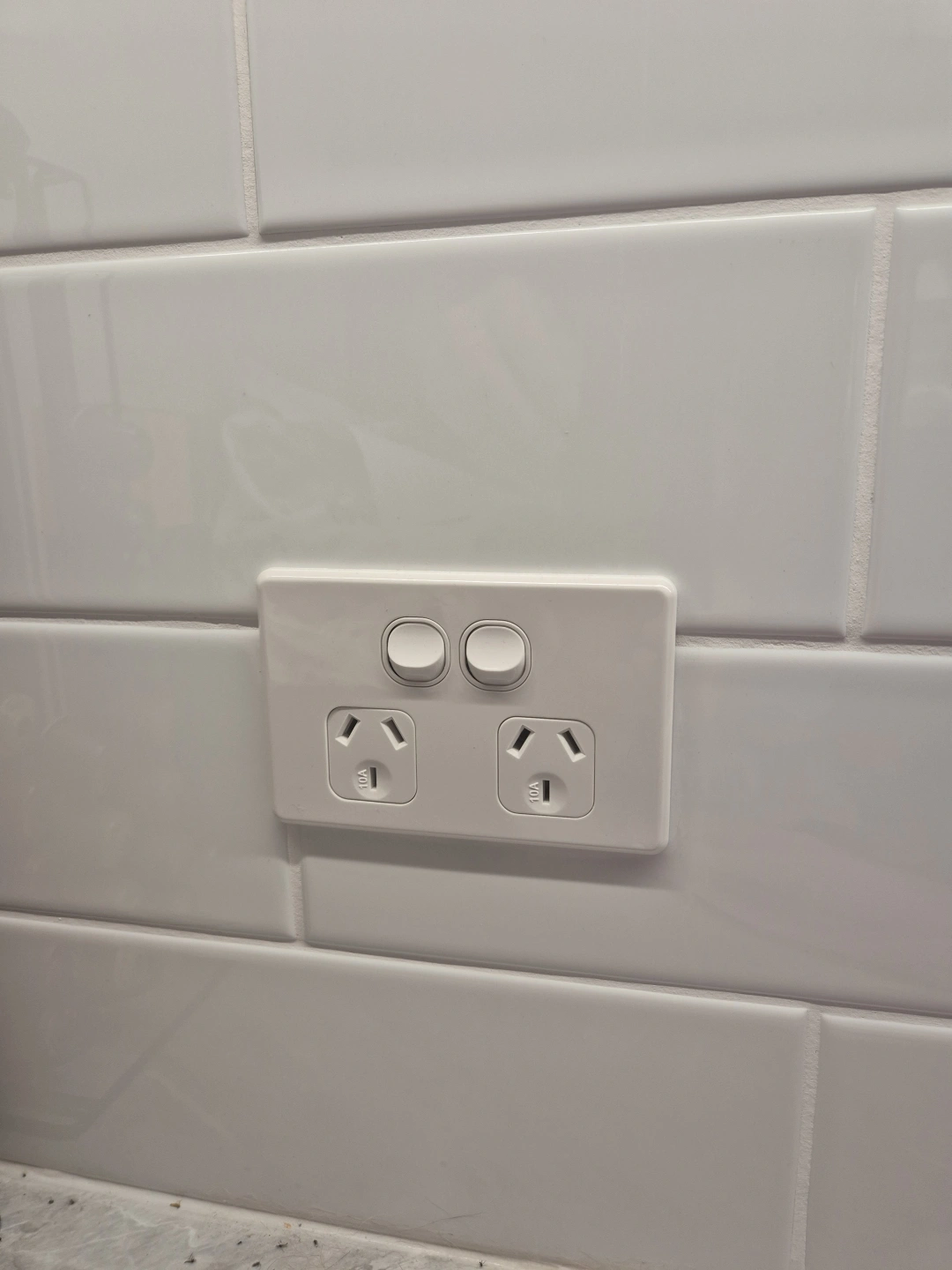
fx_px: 843
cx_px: 476
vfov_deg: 73.9
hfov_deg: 58.9
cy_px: 635
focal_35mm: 23
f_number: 1.8
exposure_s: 1/100
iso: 200
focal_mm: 5.4
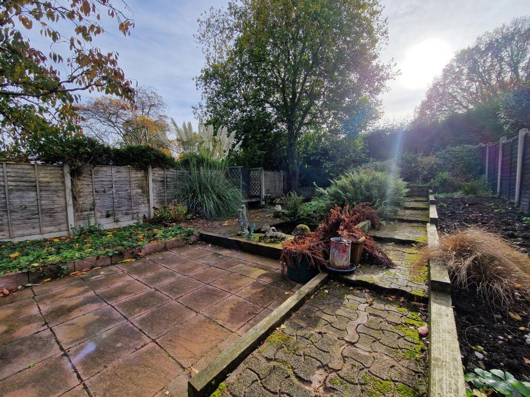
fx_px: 199
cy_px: 198
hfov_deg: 106.2
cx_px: 265
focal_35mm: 13
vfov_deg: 89.9
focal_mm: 2.2
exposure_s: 1/1308
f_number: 2.2
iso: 50
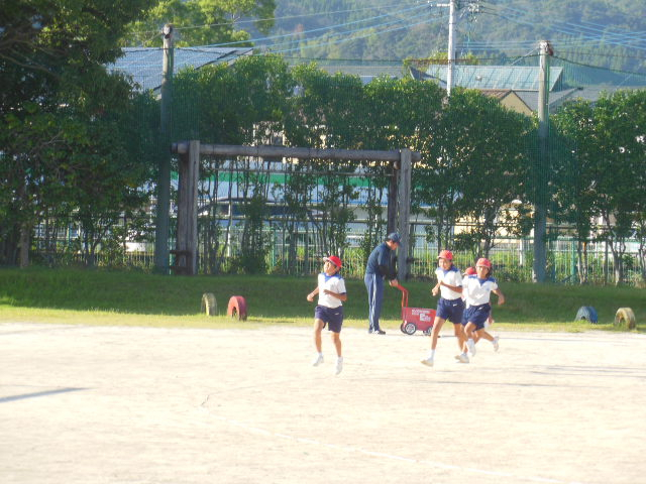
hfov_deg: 9.0
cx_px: 323
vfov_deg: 6.8
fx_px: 4106
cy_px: 242
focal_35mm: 220
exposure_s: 1/250
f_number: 5.9
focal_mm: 39.3
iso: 200
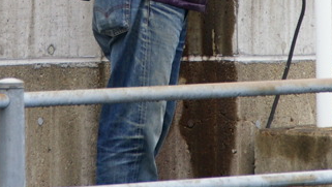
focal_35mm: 716
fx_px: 6304
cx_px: 155
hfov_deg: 3.0
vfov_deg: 1.7
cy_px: -49
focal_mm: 143
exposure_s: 1/180
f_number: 8
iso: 400
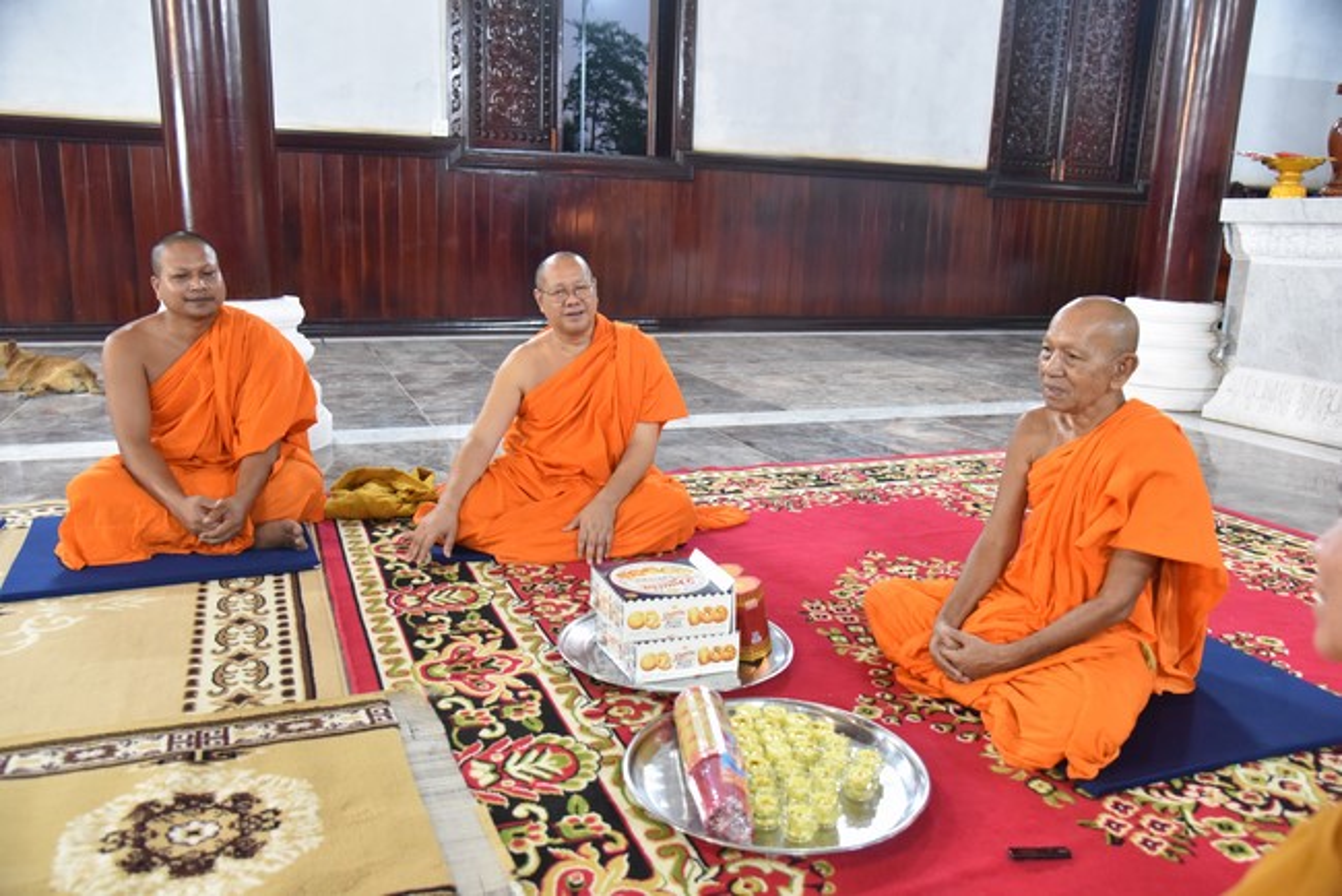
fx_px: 1044
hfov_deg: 65.4
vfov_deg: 46.4
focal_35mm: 28
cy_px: 448
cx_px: 671
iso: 6400
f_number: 4
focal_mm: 28
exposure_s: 1/50
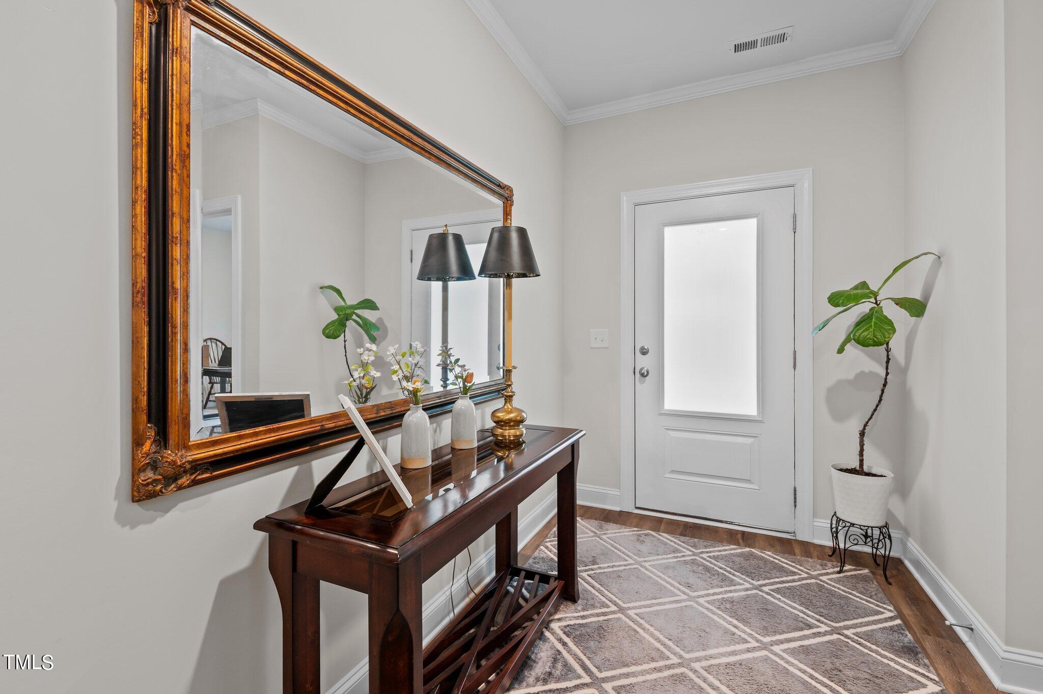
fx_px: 434
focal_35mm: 15
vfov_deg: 77.2
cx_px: 522
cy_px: 347
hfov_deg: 100.4
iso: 800
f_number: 7.1
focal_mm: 15
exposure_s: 1/5
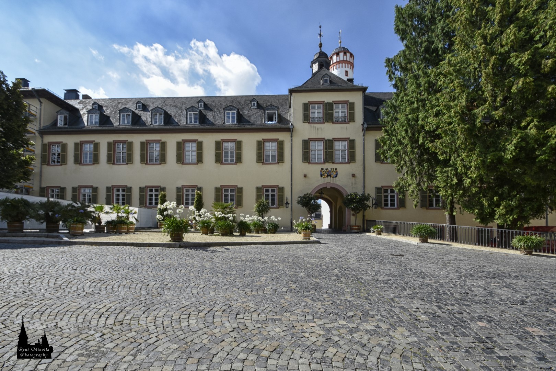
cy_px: 186
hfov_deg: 100.4
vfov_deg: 77.3
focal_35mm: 15
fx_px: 232
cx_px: 278
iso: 250
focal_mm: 10
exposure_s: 1/400
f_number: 10
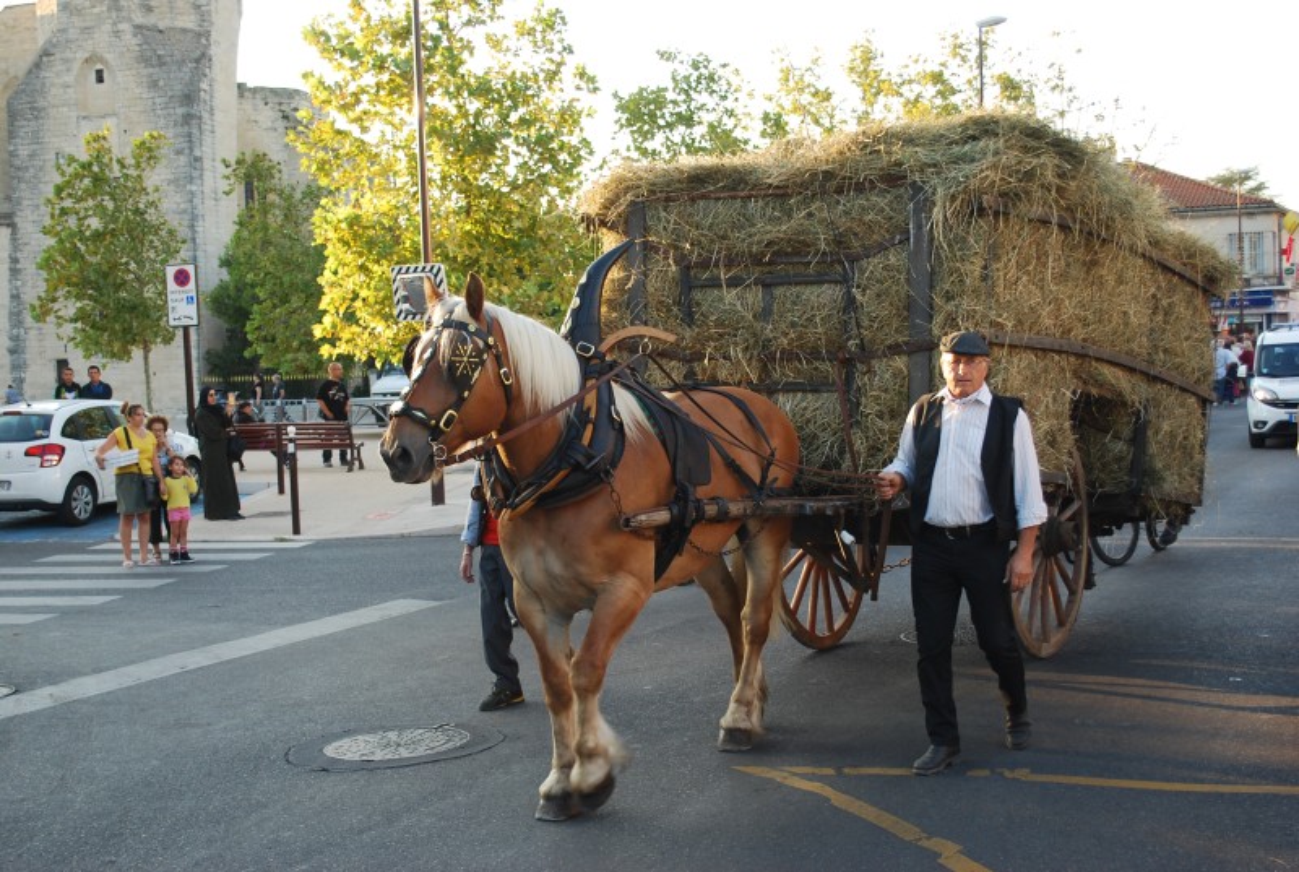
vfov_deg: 28.2
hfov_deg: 41.0
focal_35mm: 48
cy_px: 436
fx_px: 1736
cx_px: 650
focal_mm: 32
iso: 200
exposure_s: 1/100
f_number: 4.8
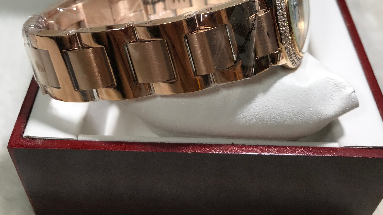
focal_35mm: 41
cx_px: 193
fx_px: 416
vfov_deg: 27.5
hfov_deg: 49.4
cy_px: 4
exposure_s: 1/100
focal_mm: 3.99
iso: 32
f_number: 1.8
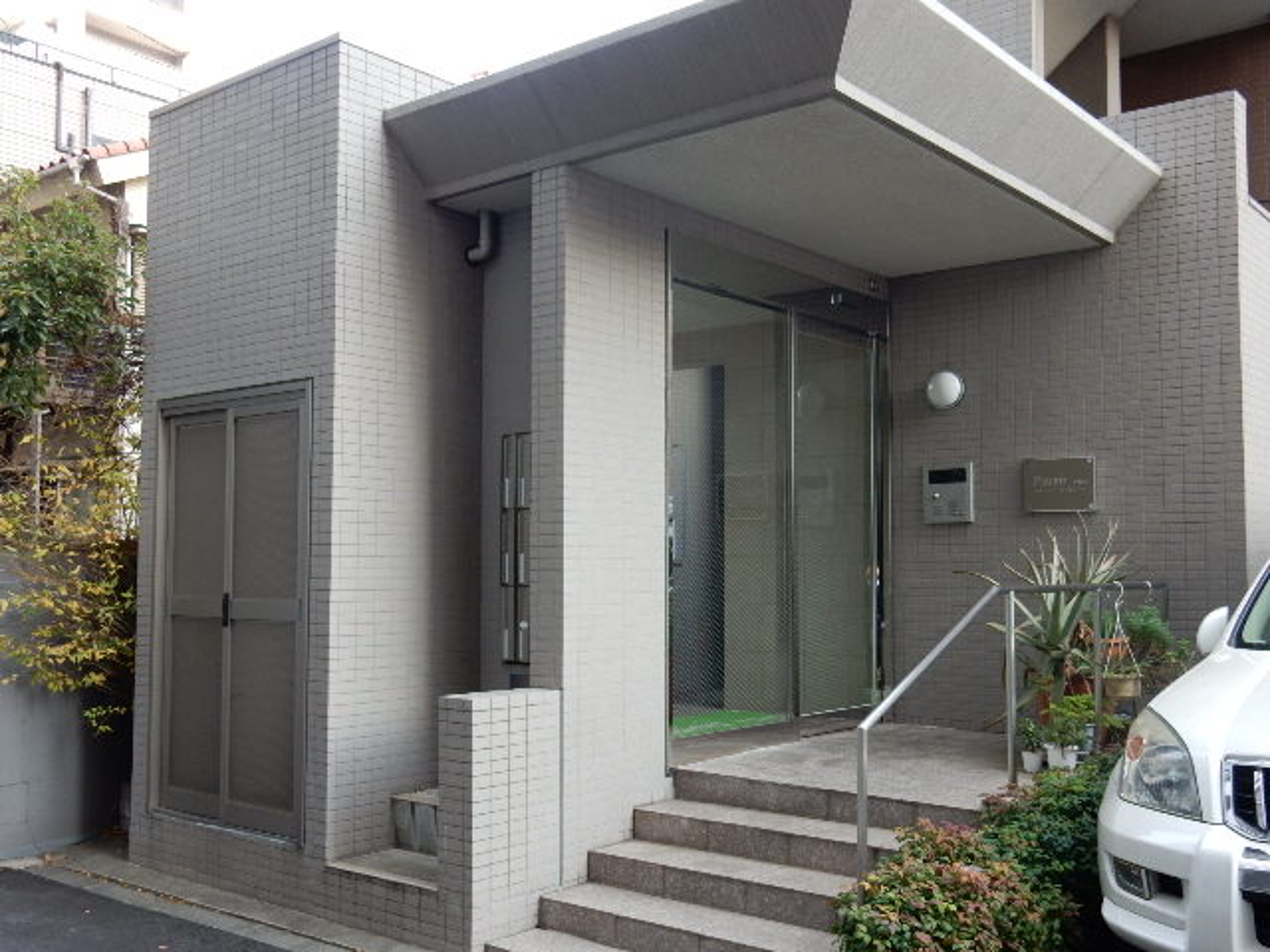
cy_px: 476
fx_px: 1321
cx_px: 635
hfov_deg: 51.4
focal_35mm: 36
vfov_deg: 39.7
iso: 125
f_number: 4
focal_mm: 6.4
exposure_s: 1/50
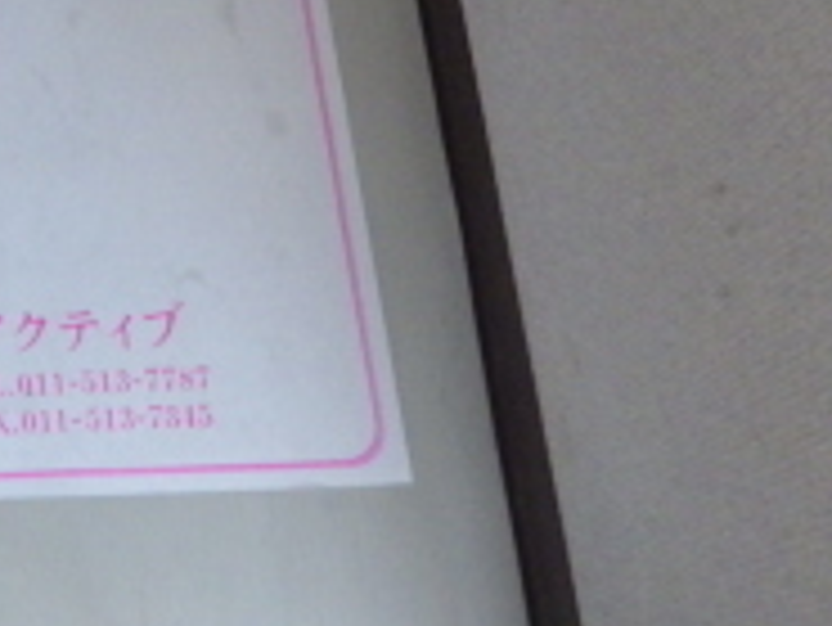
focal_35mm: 76
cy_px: -189
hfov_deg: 22.9
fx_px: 1828
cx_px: -243
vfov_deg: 18.1
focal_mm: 4
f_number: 3.1
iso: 500
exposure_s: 1/45
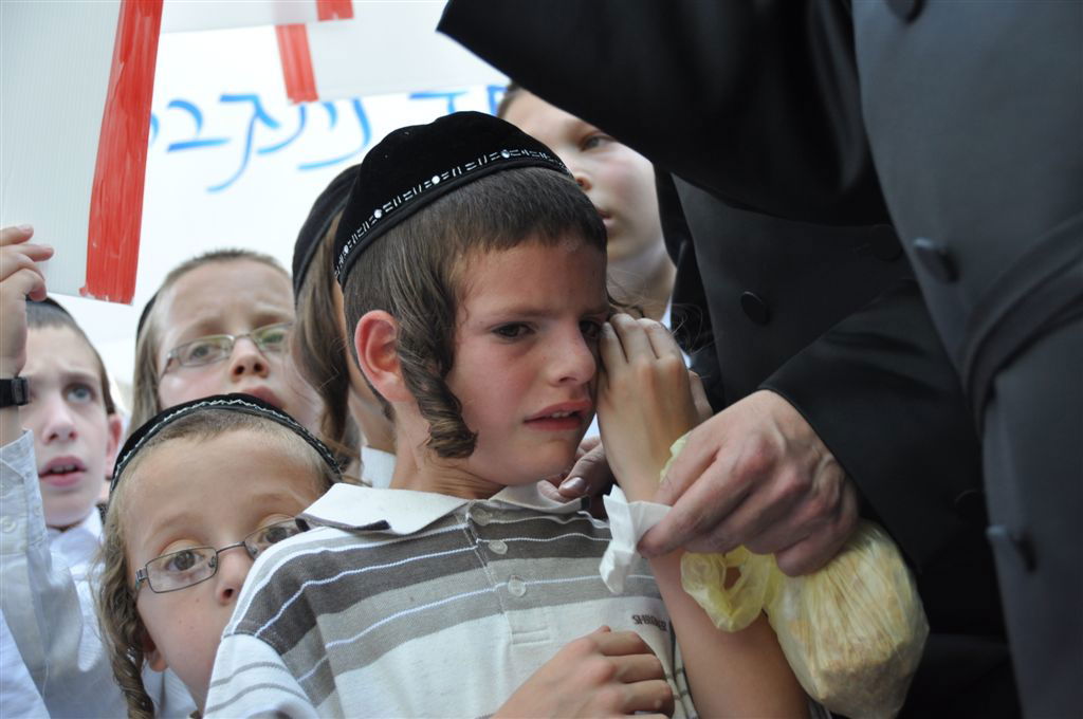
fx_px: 2344
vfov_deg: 17.4
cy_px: 360
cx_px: 542
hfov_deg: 26.0
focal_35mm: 78
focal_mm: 52
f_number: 5.6
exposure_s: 1/125
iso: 320
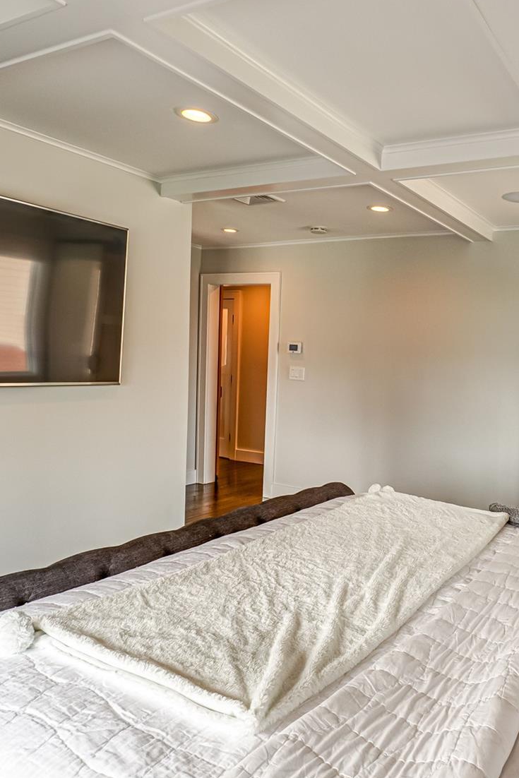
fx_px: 562
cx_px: 407
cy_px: 386
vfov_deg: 69.4
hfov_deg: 47.2
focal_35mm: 26
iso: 400
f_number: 8
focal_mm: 14
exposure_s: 1/60
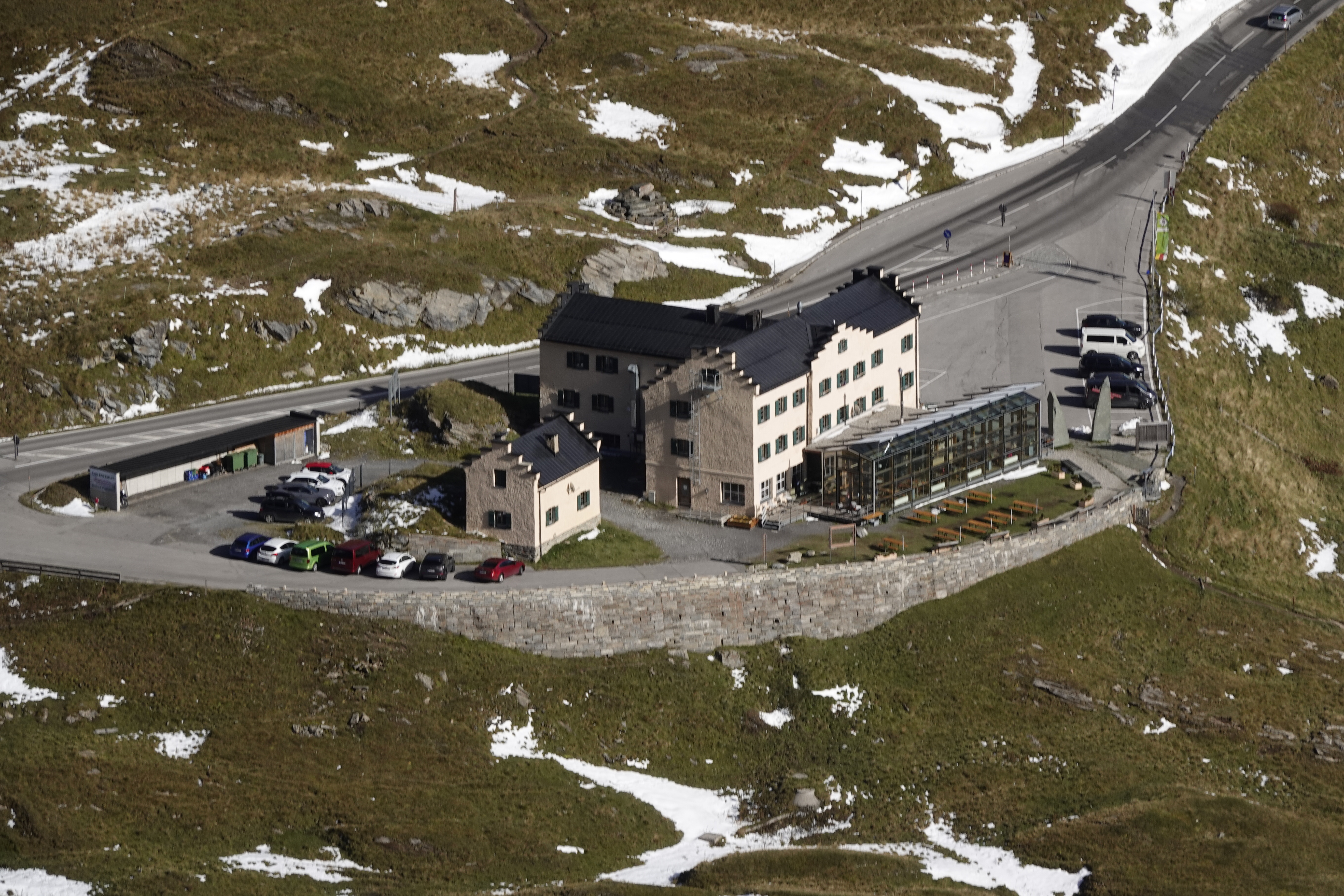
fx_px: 10341
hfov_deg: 7.4
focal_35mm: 277
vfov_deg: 5.0
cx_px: 672
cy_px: 448
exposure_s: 1/320
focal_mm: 101.6
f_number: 8
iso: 100
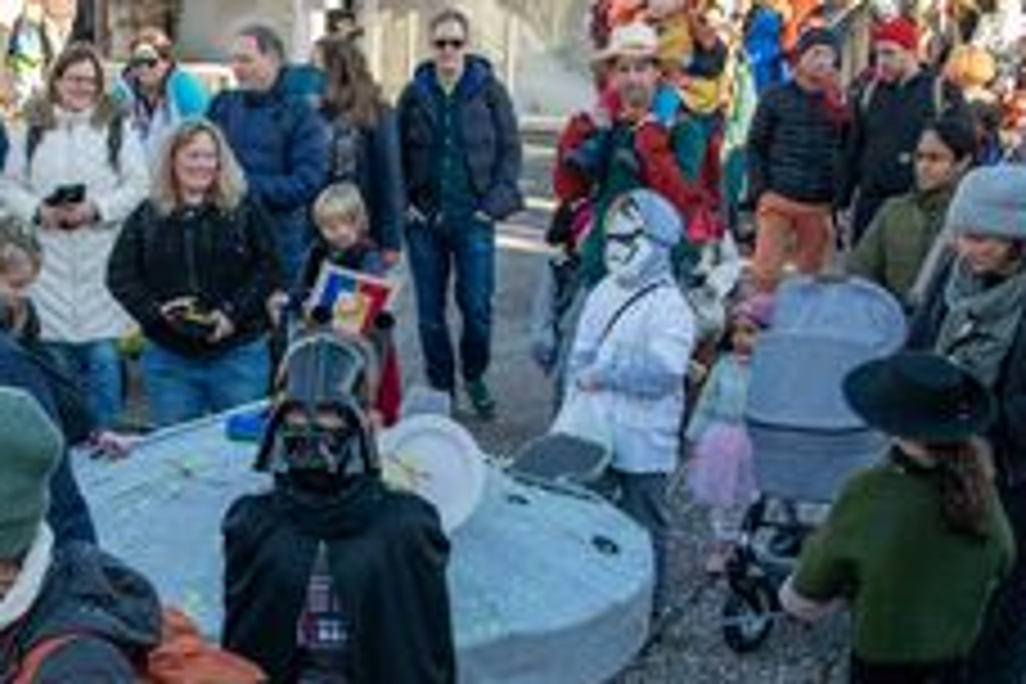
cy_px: 558
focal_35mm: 78
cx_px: 248
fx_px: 2223
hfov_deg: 25.7
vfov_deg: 17.3
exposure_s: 1/800
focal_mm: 22
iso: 800
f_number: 3.8
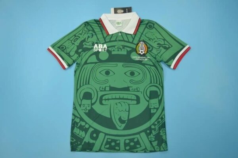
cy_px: 79
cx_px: 119
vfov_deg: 40.0
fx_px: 218
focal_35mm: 33
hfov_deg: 57.2
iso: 200
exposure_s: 1/160
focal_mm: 22
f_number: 4
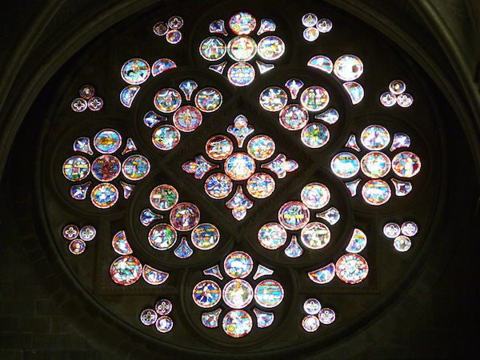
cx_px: 240
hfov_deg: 18.2
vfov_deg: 13.7
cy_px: 180
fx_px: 1498
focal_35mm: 108
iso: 400
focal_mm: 19.2
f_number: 5.7
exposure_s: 1/10
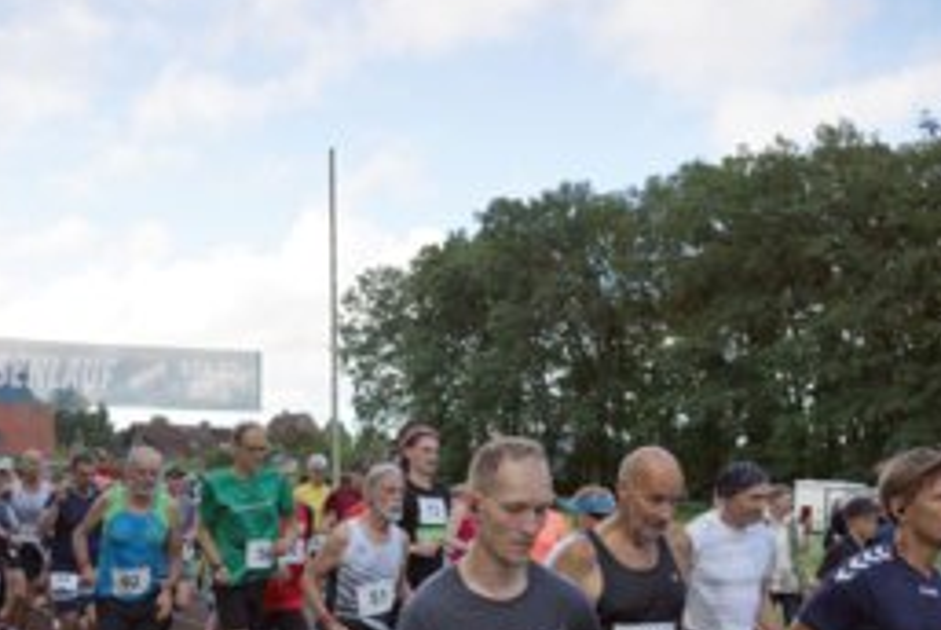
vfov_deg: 31.4
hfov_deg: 46.2
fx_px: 1099
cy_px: 467
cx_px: 410
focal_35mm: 42
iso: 1000
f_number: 4
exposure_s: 1/2000
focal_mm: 18
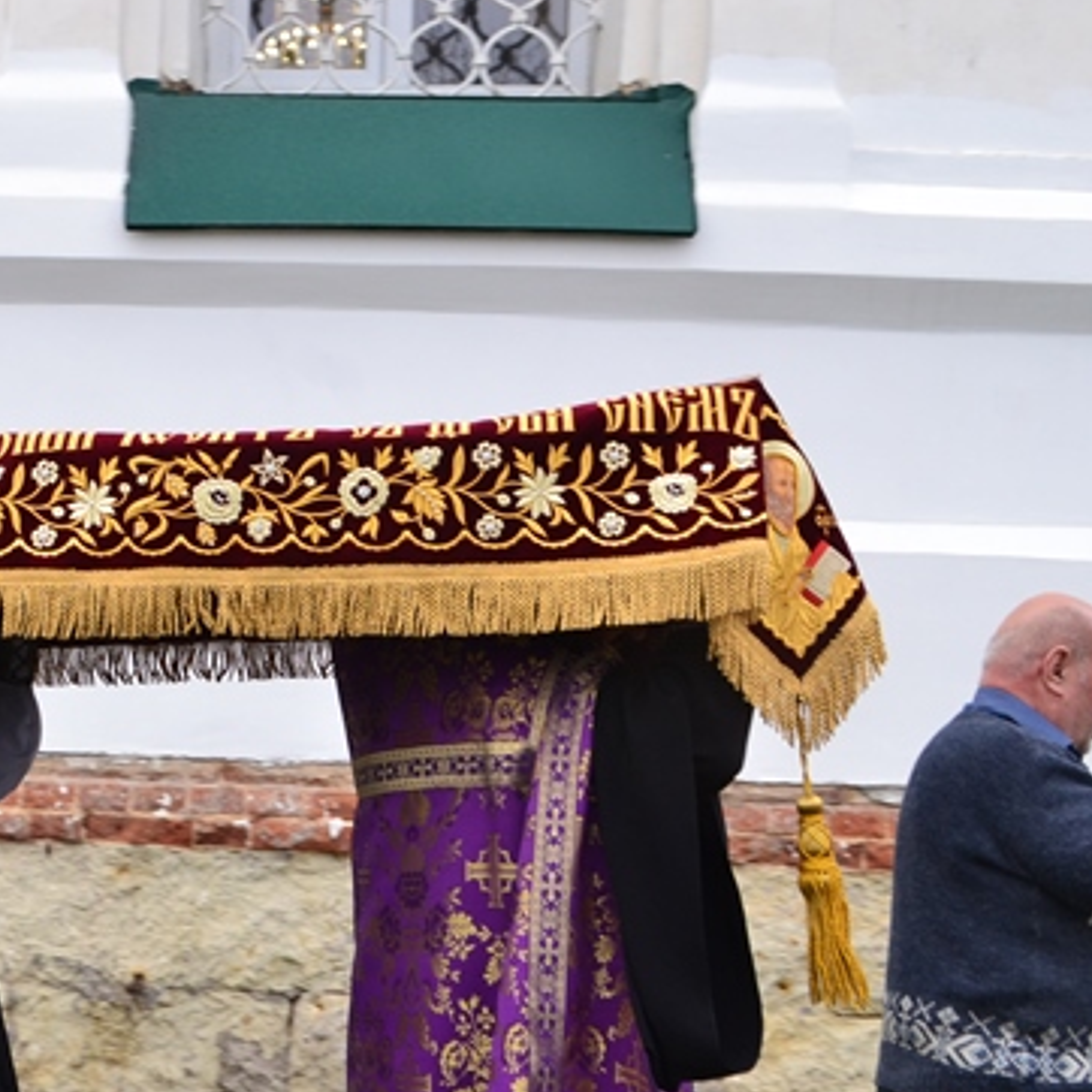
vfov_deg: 27.5
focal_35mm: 62
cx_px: -15
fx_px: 2213
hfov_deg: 26.2
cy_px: 756
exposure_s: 1/100
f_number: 9
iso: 400
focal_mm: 22
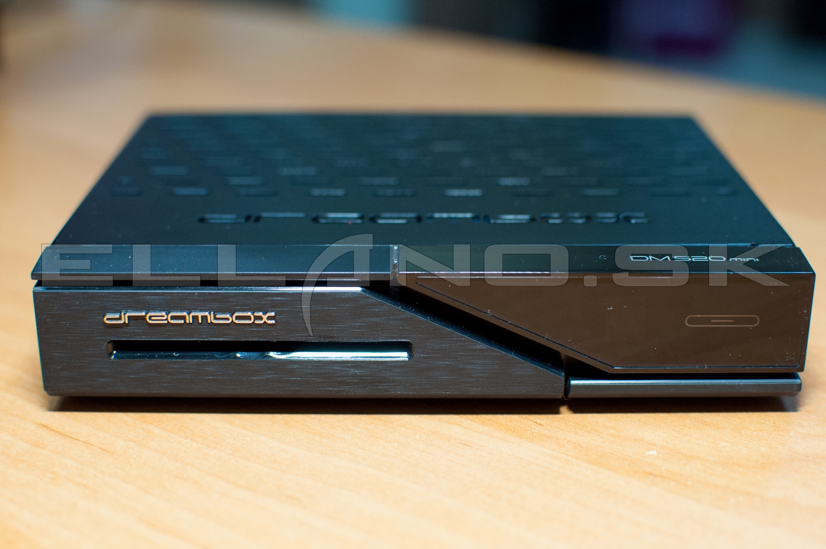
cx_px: 413
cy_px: 274
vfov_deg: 25.7
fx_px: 1203
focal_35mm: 52
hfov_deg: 37.9
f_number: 3.5
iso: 1000
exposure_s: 1/50
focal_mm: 35
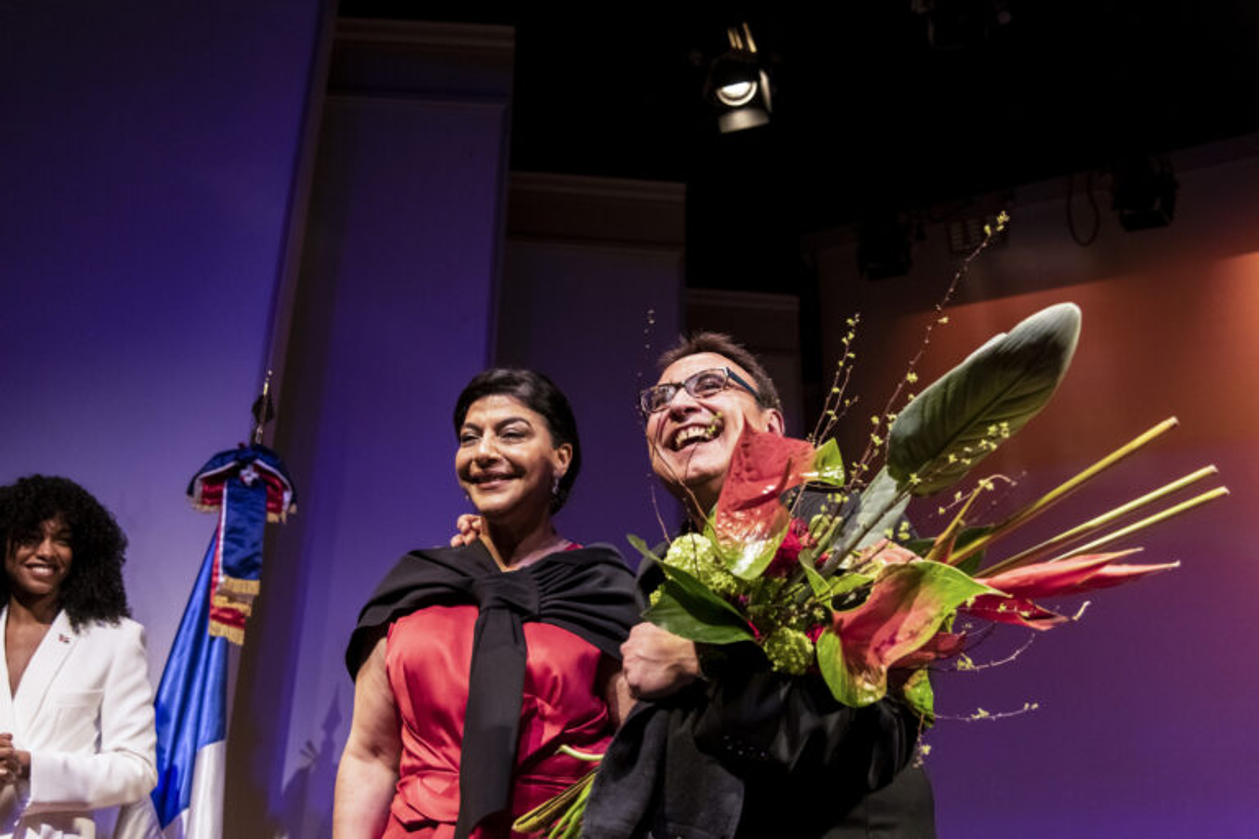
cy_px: 420
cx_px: 630
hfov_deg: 50.7
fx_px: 1329
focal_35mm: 38
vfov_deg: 35.1
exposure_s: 1/250
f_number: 4
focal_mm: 38
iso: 1600
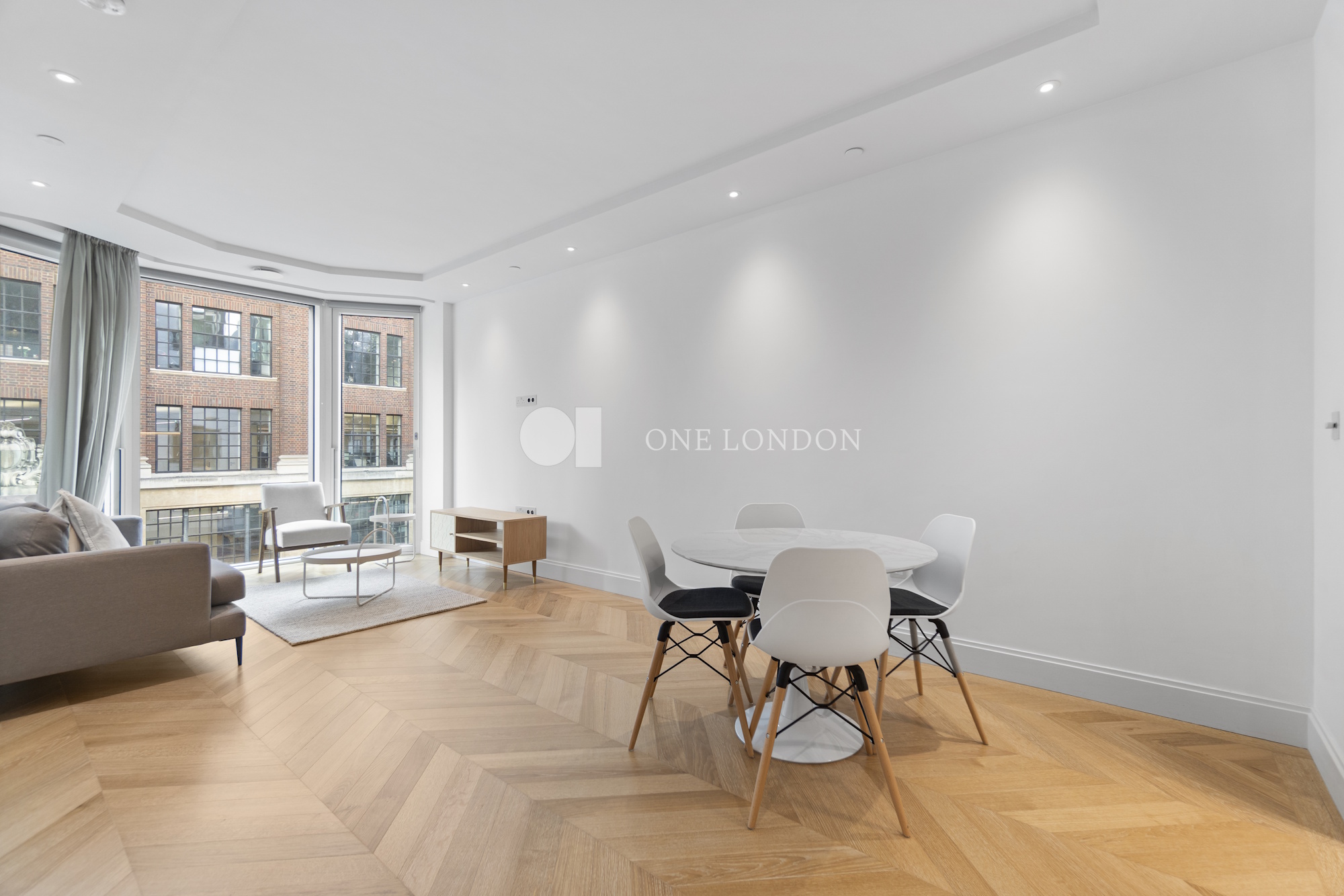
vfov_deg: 77.3
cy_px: 448
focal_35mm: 15
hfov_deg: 100.4
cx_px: 672
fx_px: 560
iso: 100
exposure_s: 1/4
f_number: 4
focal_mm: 10
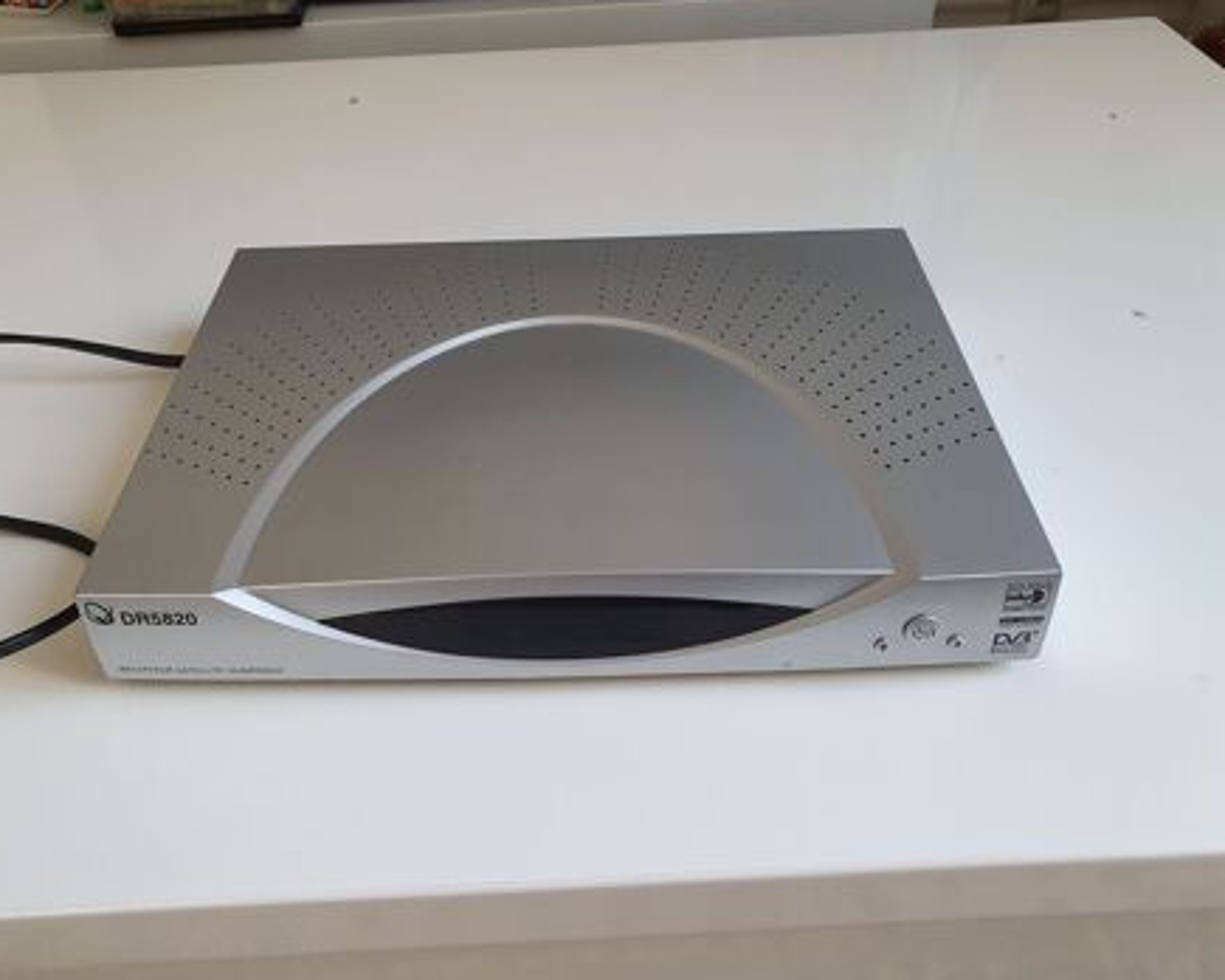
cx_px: 572
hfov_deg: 62.2
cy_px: 479
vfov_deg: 51.5
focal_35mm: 28
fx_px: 1015
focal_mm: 4.32
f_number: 2.4
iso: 100
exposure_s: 1/100
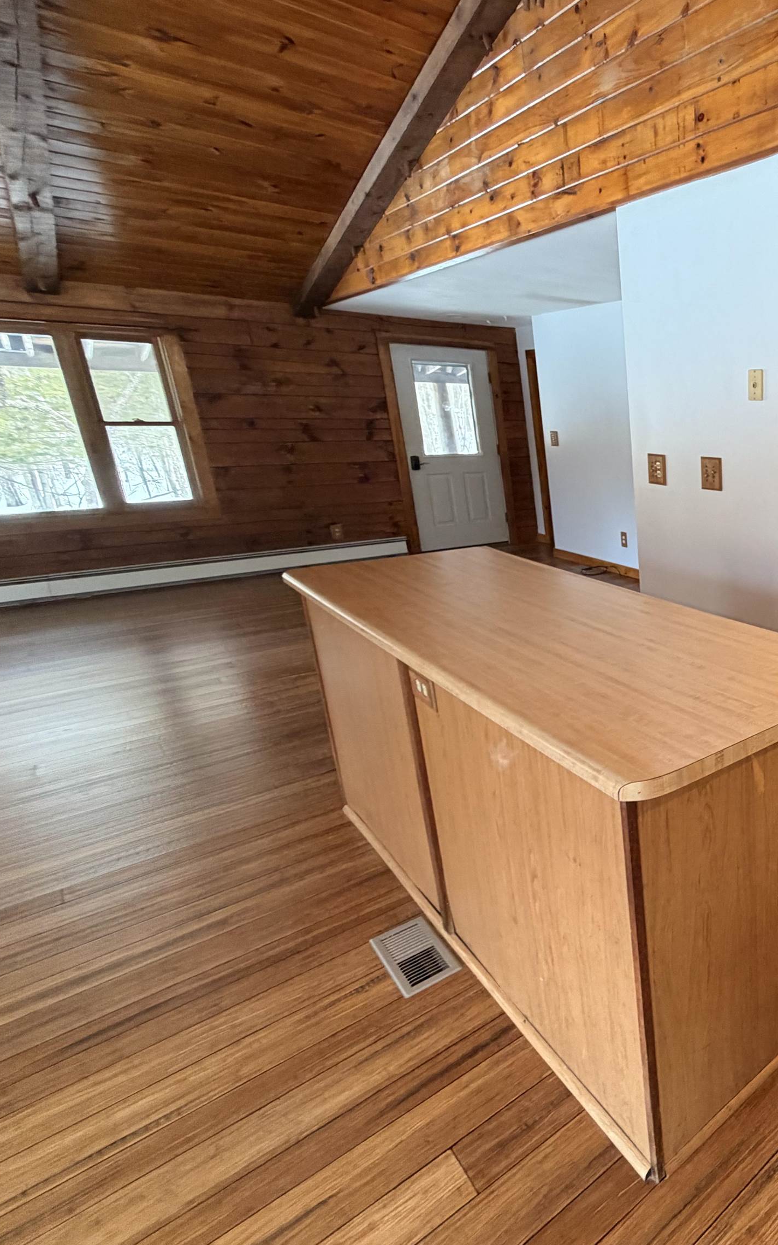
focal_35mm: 20
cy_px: 619
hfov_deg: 46.8
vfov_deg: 85.1
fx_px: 678
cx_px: 822
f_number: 2.2
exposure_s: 1/60
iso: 250
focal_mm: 2.22
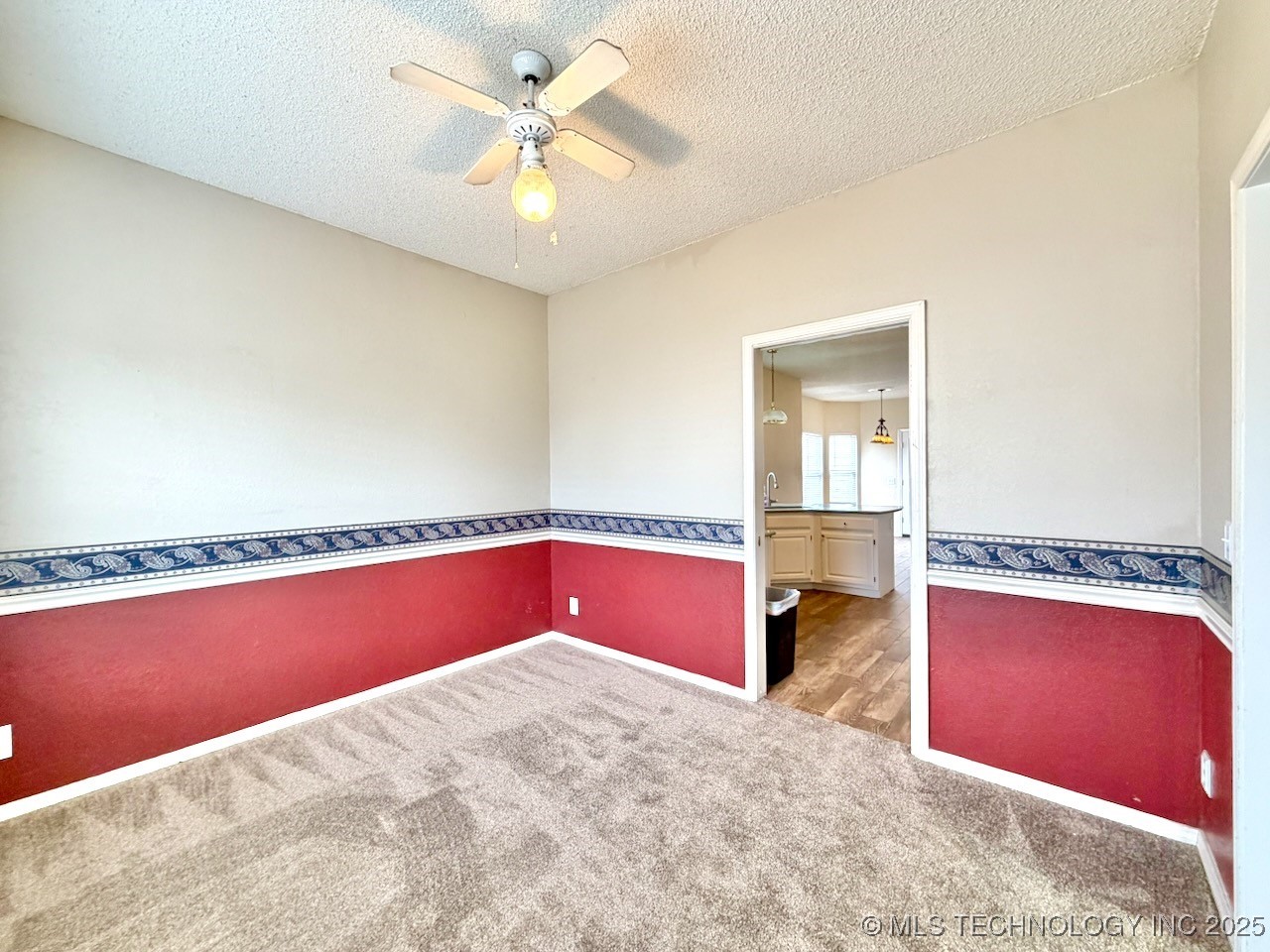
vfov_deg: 85.7
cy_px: 476
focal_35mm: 14
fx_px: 514
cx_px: 635
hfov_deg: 102.1
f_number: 2.2
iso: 250
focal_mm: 2.22
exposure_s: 1/60
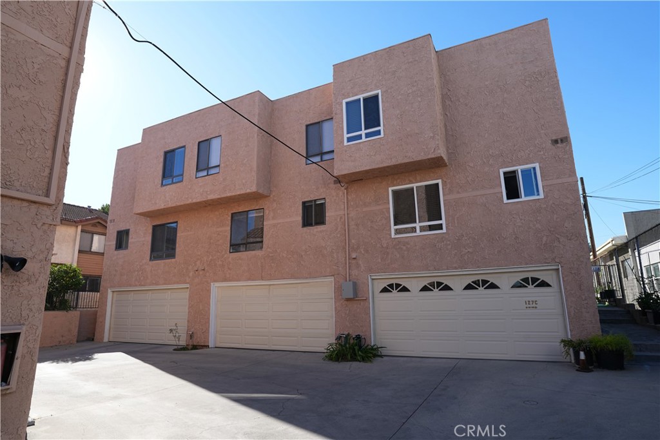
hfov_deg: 84.0
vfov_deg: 61.9
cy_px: 220
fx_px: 367
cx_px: 330
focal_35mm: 20
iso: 100
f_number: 8
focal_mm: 20
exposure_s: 1/125
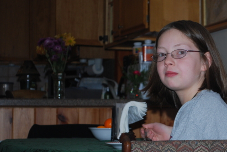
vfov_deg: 9.6
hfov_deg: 14.2
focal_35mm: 144
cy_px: 106
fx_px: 908
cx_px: 181
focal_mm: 55
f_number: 5.6
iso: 200
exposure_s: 1/60
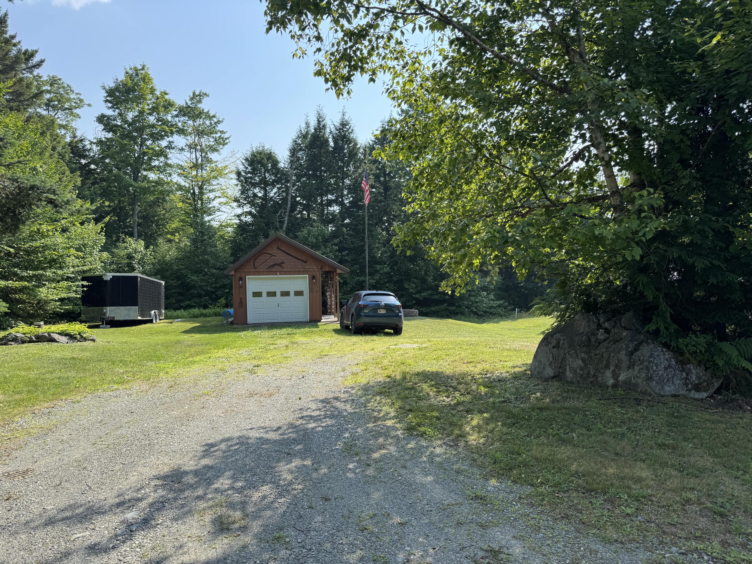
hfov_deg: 71.6
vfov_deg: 56.8
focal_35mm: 24
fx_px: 521
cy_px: 282
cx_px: 376
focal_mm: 6.76
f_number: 1.78
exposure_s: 1/1818
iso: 80
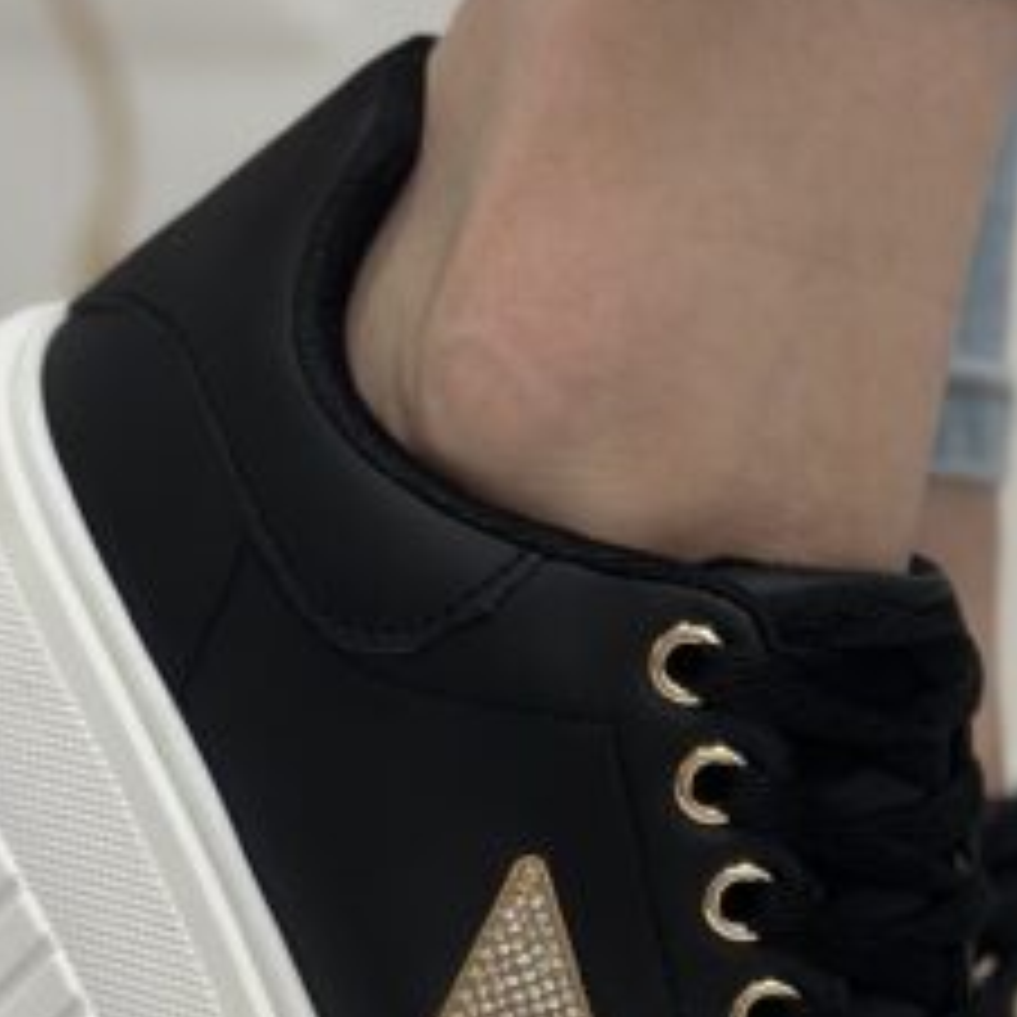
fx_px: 4986
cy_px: 976
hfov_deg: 11.6
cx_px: 860
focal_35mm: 150
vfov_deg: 11.5
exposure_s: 1/100
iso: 125
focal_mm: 6.86
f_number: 1.78
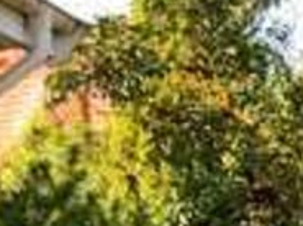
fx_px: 1590
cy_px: 270
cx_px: -518
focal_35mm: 182
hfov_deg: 9.3
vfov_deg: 8.1
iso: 20
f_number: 1.8
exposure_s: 1/448
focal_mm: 4
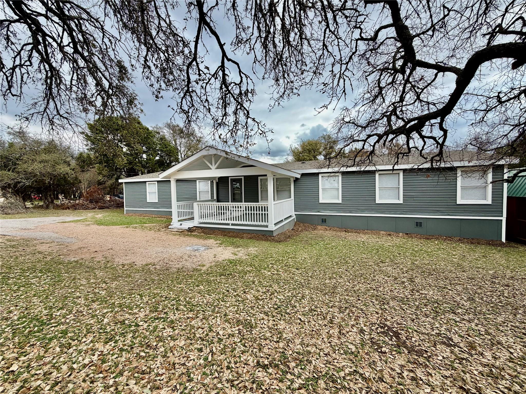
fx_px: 213
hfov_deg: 102.1
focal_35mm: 14
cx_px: 263
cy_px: 197
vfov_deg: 85.7
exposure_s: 1/619
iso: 40
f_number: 2.2
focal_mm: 2.22
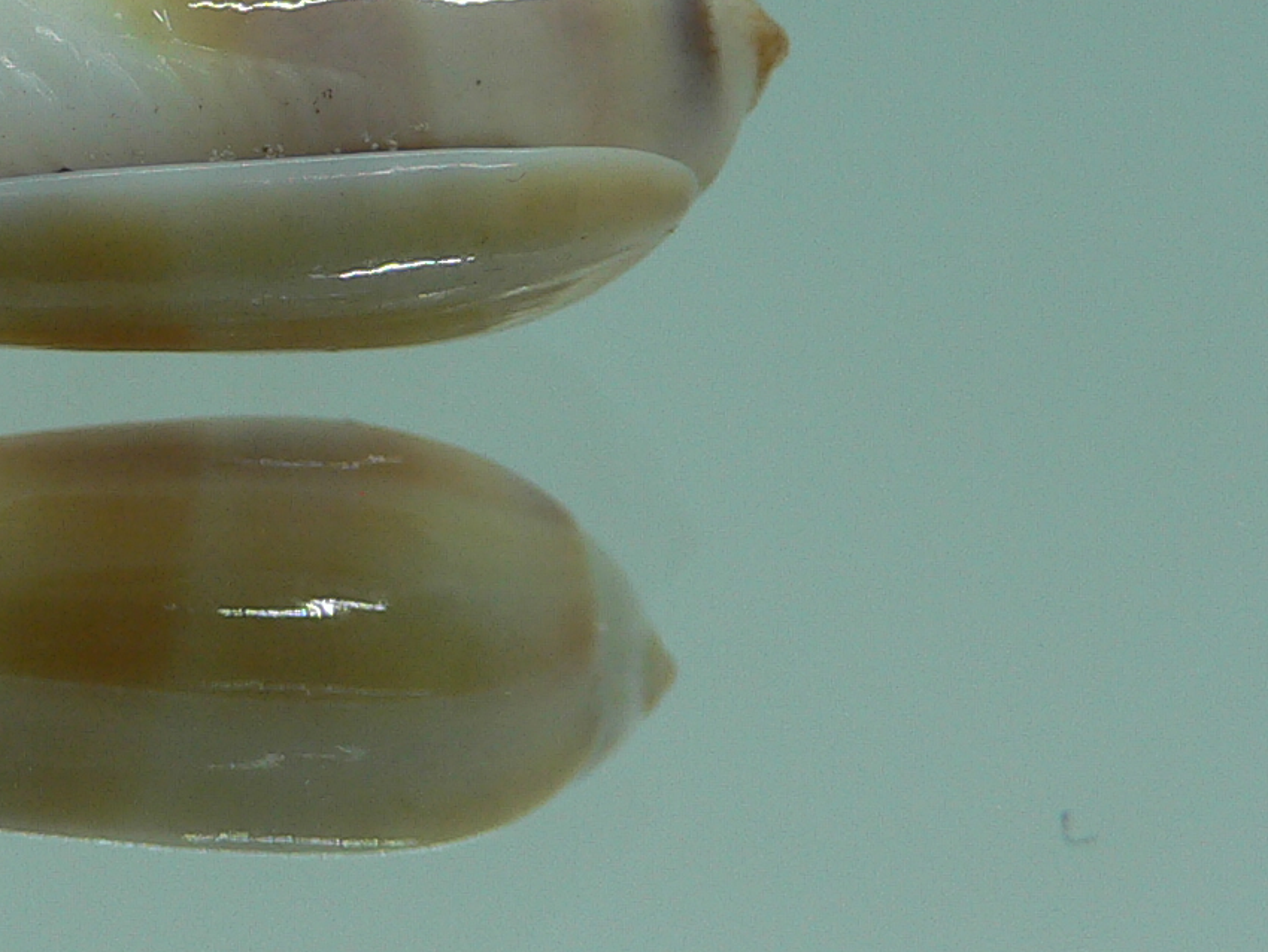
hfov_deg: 23.1
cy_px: 272
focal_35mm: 83
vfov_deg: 17.7
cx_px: 194
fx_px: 3041
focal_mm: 4.6
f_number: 2.8
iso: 80
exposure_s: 1/80
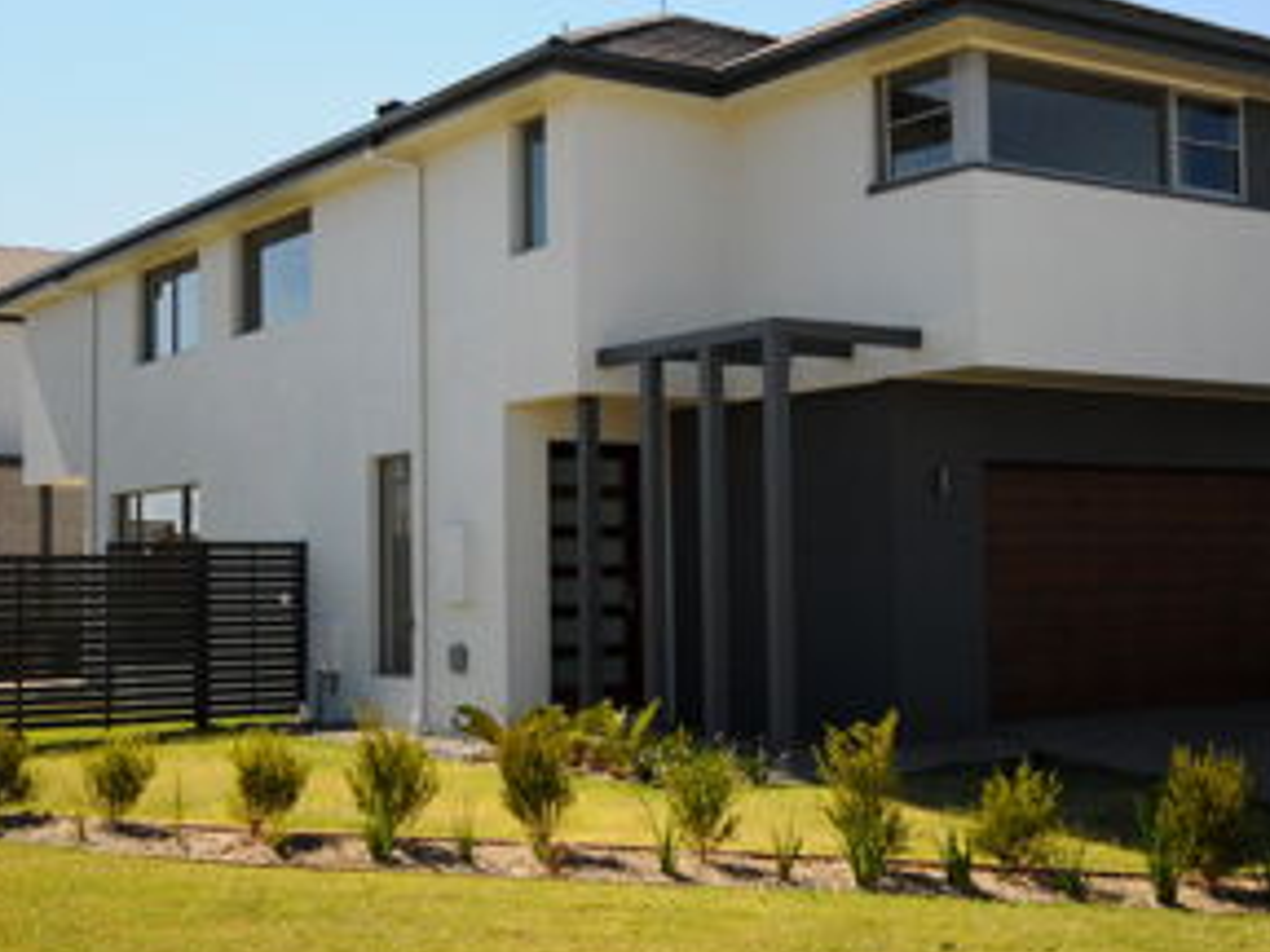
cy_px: 408
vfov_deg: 26.5
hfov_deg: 34.9
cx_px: 688
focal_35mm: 55
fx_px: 2018
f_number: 5.6
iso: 1600
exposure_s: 1/6400
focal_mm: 20
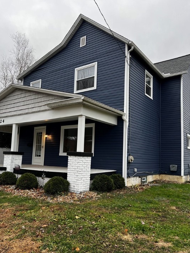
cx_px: 94
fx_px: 205
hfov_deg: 49.8
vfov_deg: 63.4
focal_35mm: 28
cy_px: 135
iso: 50
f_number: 1.5
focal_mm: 5.7
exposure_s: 1/132
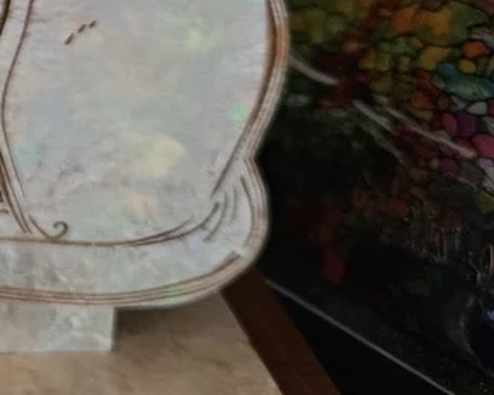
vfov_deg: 15.9
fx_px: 1360
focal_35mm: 93
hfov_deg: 17.2
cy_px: -83
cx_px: -366
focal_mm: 5.4
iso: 1000
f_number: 1.8
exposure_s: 1/24
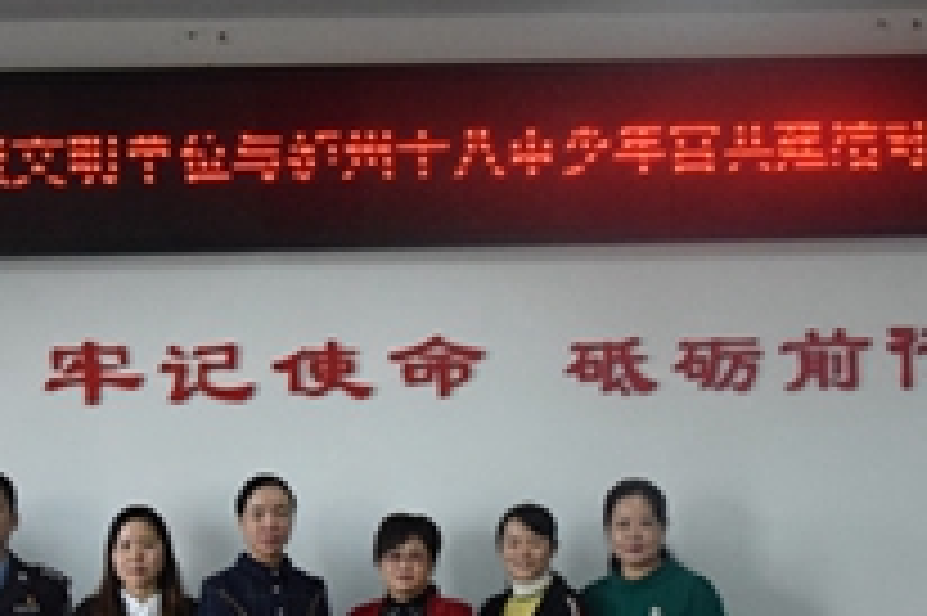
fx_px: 2058
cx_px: 369
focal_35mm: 80
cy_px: 402
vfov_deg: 17.0
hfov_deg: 25.3
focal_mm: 22
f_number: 3.8
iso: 3200
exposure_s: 1/500
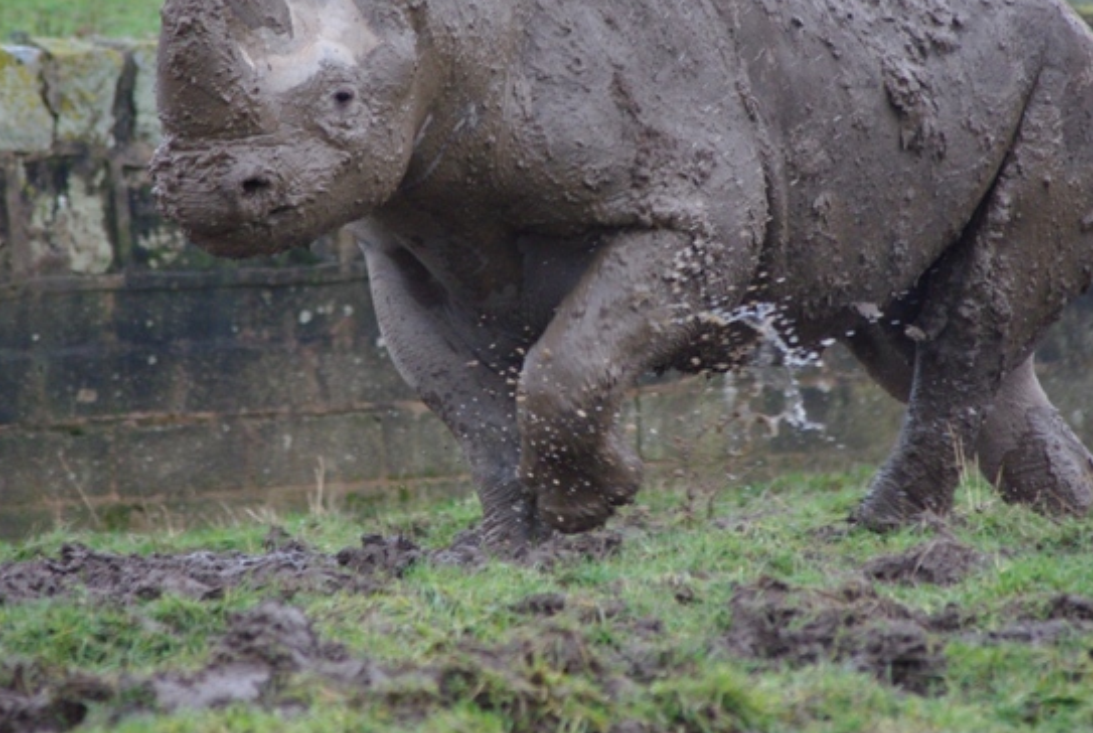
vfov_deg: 3.3
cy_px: 199
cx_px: 550
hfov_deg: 4.9
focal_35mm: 420
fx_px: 12772
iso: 800
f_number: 4.5
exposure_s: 1/250
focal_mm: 190
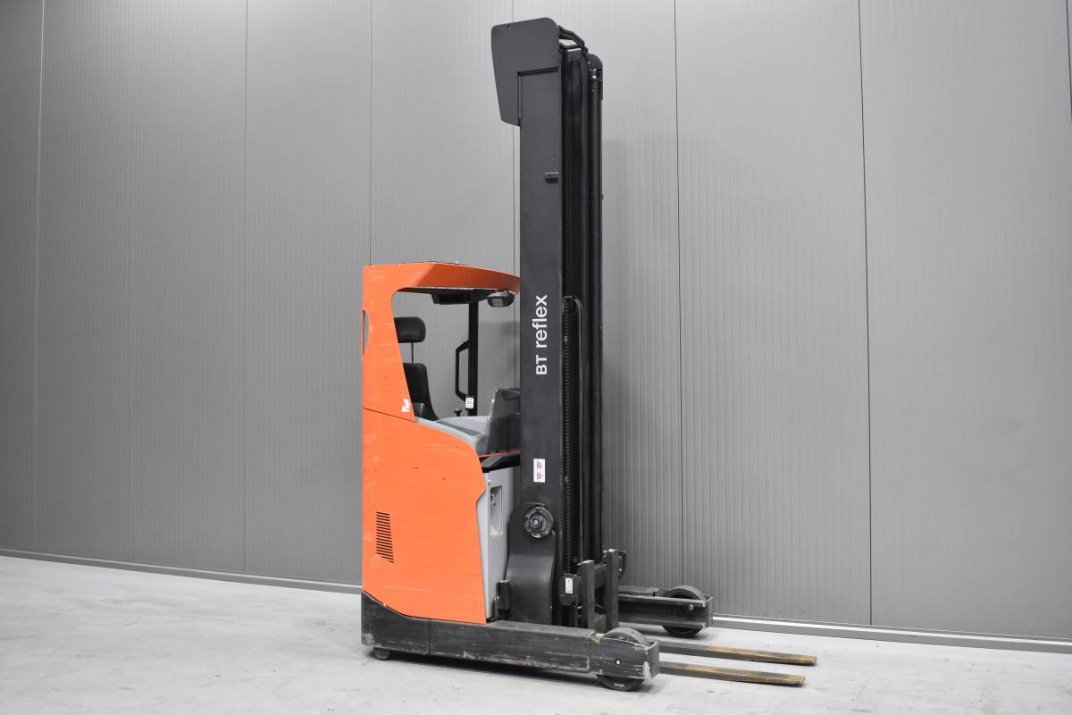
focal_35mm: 33
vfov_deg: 40.0
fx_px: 983
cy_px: 358
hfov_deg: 57.2
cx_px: 536
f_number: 5
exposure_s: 1/50
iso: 1600
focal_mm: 22
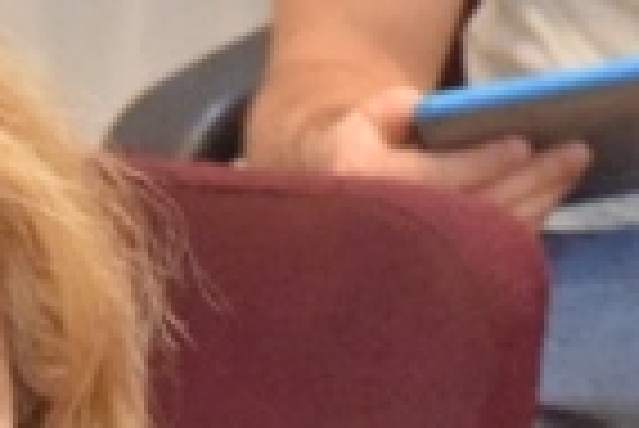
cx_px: -873
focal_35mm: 612
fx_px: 10874
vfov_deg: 2.3
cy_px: 547
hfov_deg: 3.3
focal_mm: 85
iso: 10000
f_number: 10
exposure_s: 1/30
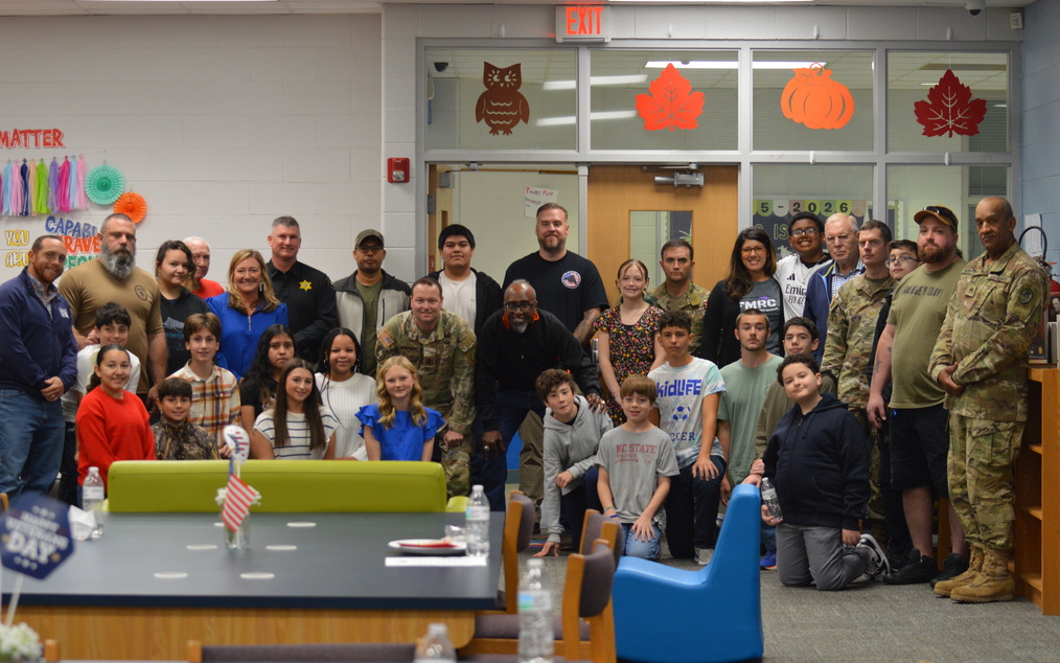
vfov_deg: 12.1
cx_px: 529
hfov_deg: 19.3
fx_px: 3120
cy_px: 339
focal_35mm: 108
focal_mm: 70
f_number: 4.5
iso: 900
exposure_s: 1/60
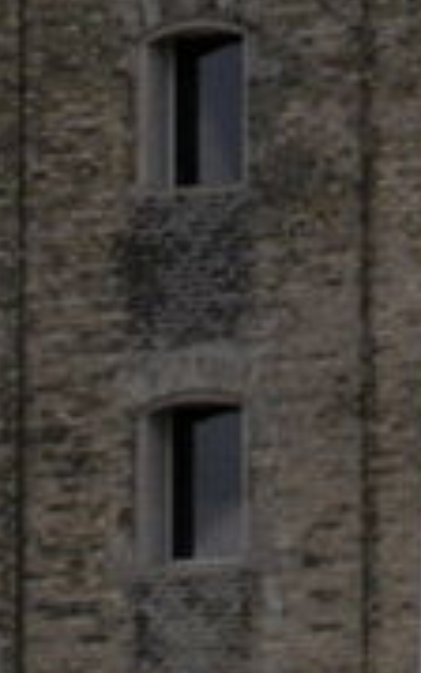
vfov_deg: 5.5
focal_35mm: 383
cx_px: 883
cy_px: -141
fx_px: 7025
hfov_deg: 3.4
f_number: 8
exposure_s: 1/250
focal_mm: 28
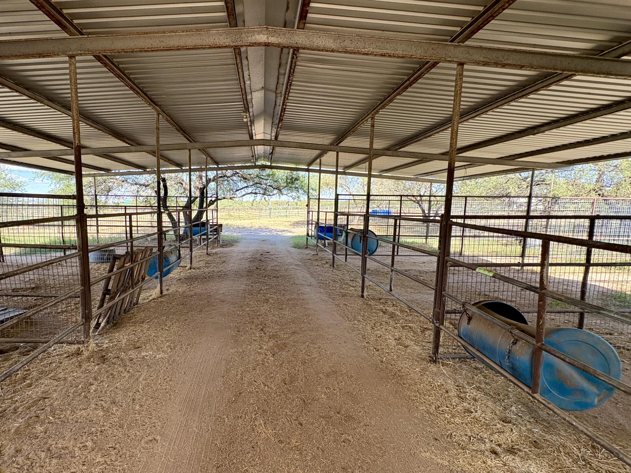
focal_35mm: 17
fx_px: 310
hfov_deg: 90.3
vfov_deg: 74.7
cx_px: 264
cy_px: 245
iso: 64
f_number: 2.2
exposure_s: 1/239
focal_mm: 2.22
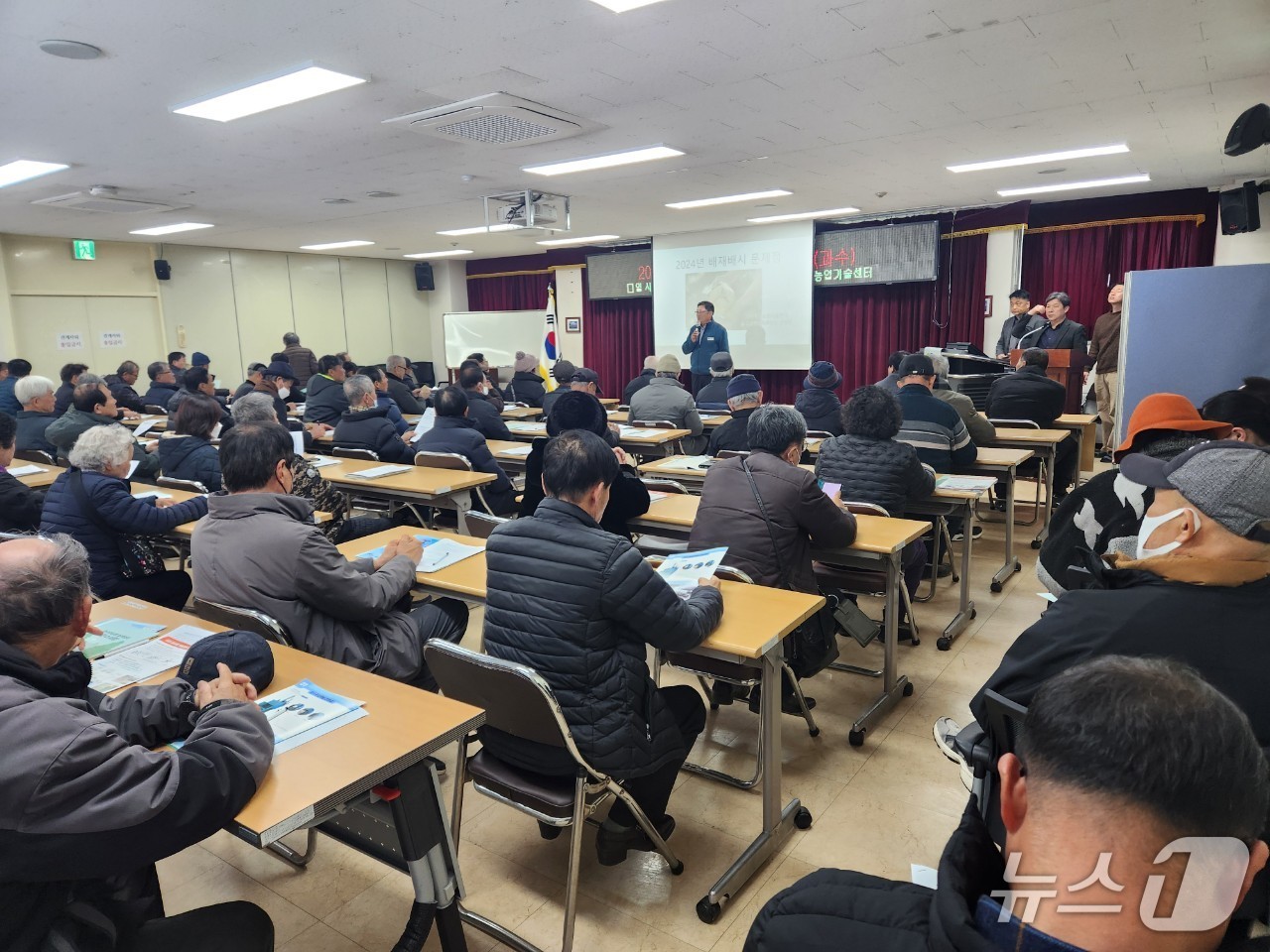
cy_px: 476
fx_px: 844
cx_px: 635
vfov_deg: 58.9
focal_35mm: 23
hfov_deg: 73.9
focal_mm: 5.4
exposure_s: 1/120
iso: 160
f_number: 1.8
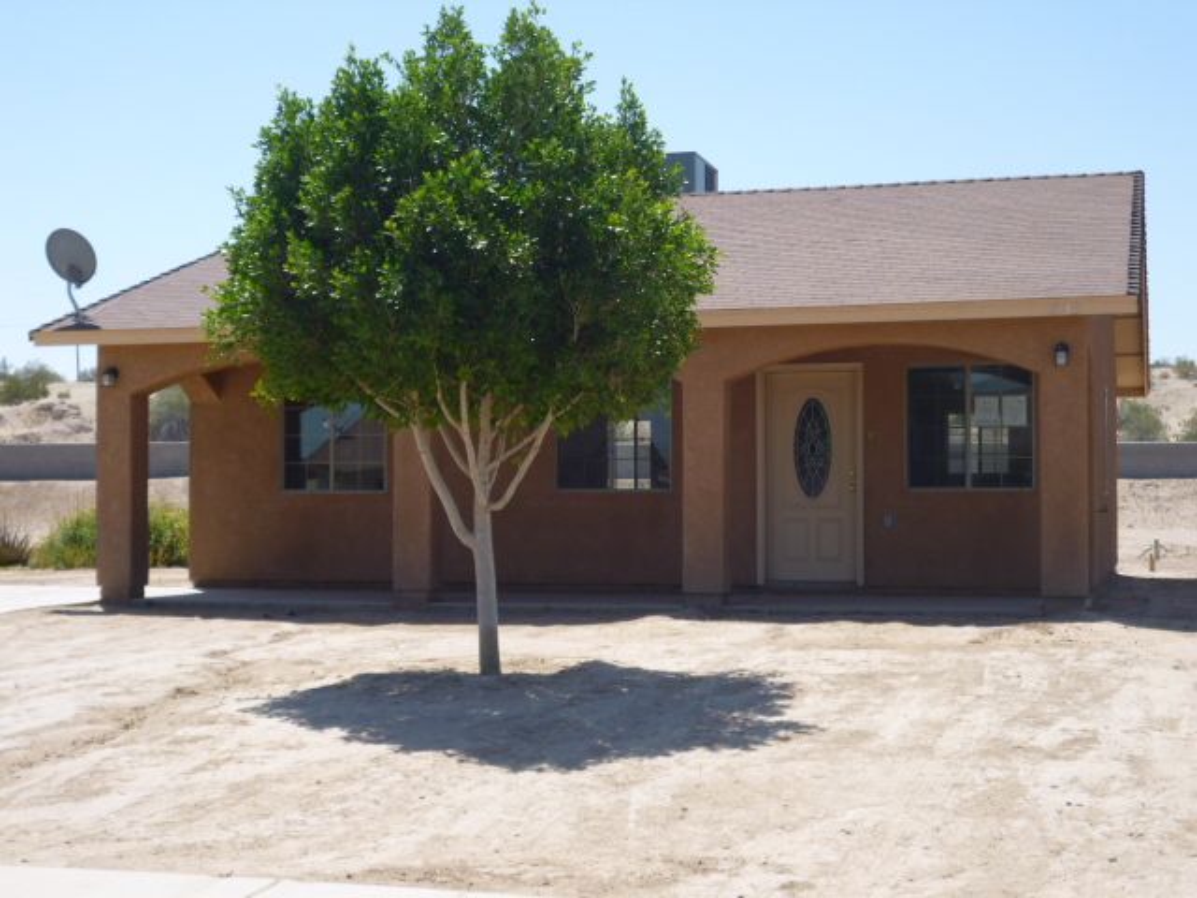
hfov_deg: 34.3
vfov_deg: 26.1
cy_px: 449
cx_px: 598
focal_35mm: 56
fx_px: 1936
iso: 100
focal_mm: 10
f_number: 4.4
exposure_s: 1/500
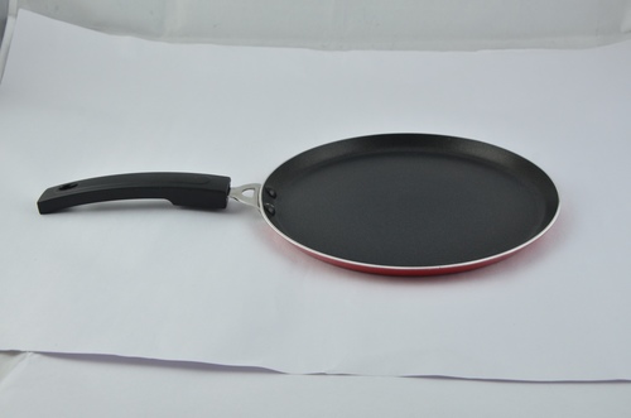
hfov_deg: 37.9
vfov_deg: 25.6
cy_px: 209
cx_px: 316
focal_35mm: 52
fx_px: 918
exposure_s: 1/50
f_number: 8
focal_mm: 35
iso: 500
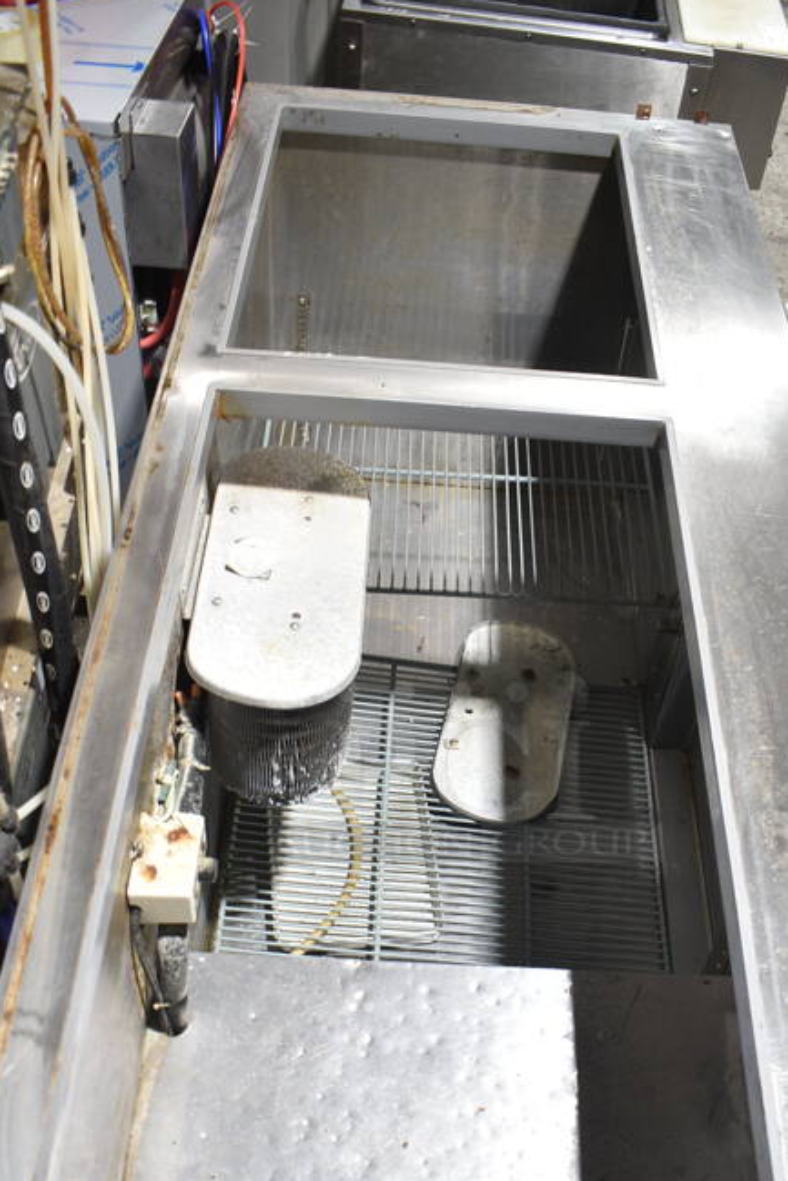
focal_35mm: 38
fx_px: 1247
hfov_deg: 35.0
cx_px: 460
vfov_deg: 50.0
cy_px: 767
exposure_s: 1/30
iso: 280
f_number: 3.5
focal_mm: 18
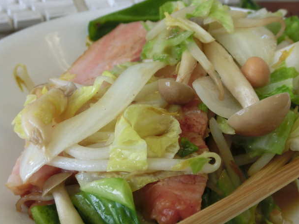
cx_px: 177
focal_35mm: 37
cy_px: 127
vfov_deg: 38.6
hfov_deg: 49.9
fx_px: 320
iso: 125
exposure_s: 1/125
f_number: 3
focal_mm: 5
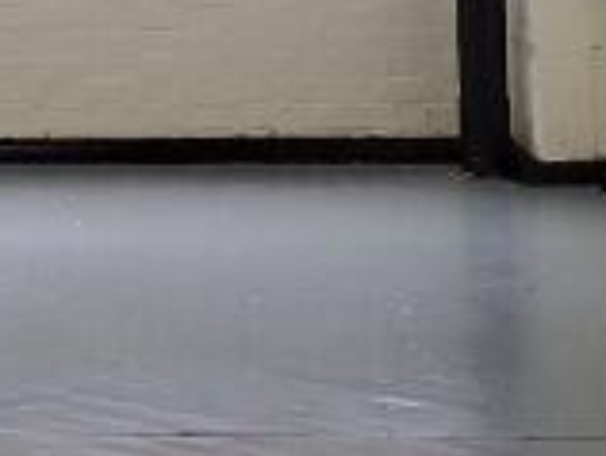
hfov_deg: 12.5
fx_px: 2612
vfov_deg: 9.4
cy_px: -418
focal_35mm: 149
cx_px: -349
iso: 40
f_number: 1.8
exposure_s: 1/126
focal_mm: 5.54
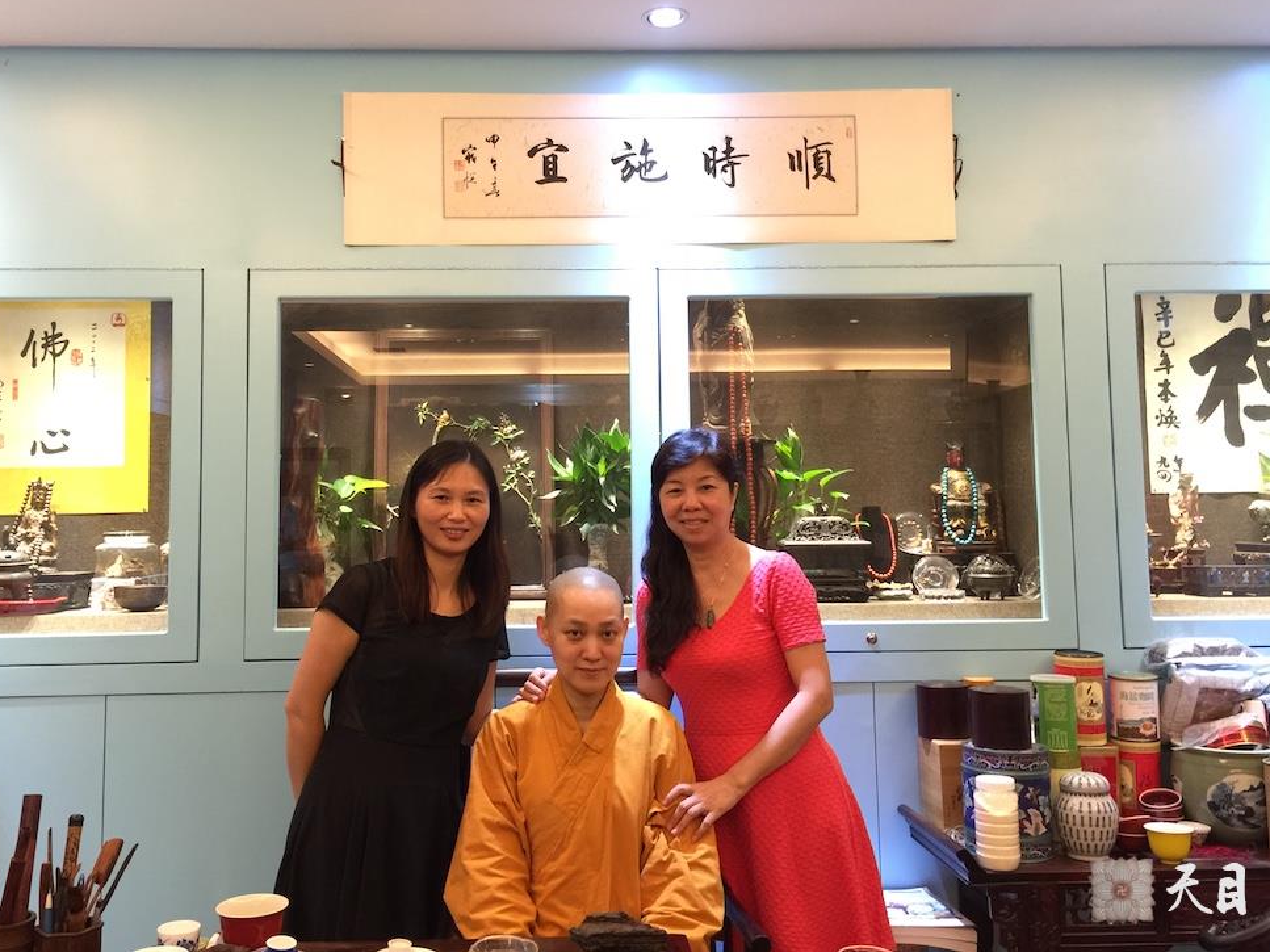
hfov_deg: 56.8
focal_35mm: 32
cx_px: 584
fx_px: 1174
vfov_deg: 44.1
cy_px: 428
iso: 80
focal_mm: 4.15
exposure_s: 1/17
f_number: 2.2
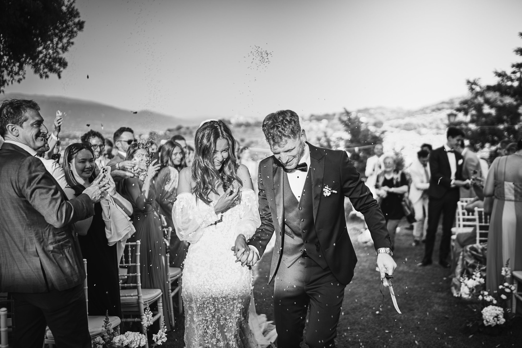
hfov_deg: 54.4
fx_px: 508
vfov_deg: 37.9
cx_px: 261
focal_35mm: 35
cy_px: 174
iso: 100
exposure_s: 1/1250
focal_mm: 35
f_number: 1.4
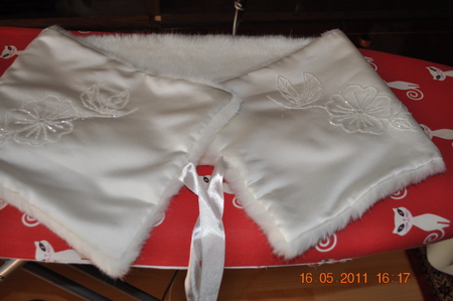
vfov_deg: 34.1
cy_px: 150
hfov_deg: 49.6
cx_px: 226
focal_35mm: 39
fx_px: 490
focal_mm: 26
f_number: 4.2
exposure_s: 1/60
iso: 360
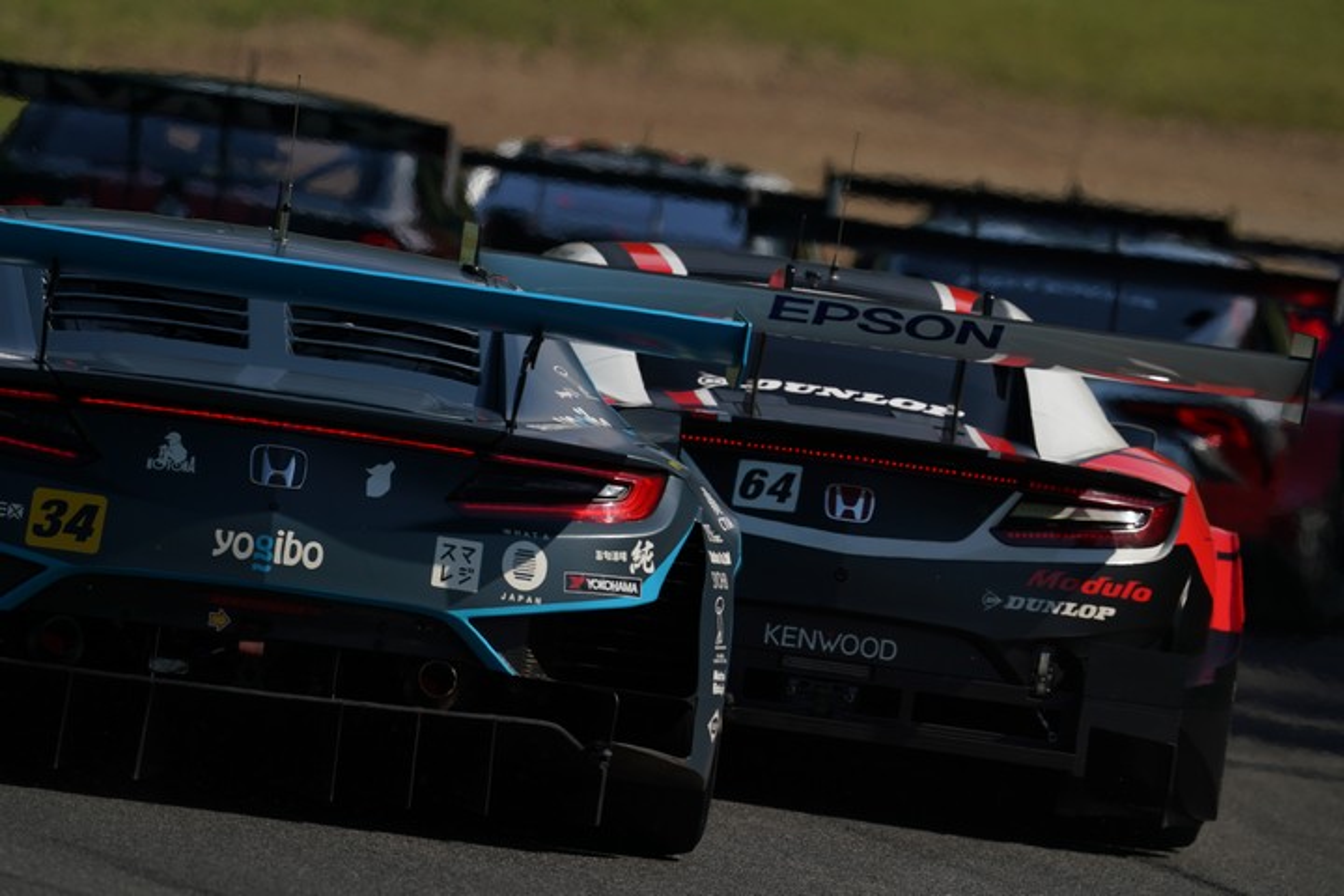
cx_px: 672
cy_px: 448
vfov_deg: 2.3
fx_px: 22398
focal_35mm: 600
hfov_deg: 3.4
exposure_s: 1/1000
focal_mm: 600
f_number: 9
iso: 200
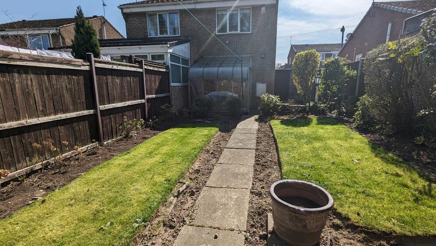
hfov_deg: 92.6
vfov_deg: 61.0
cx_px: 224
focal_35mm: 18
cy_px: 131
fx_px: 208
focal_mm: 2.35
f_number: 2.2
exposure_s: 1/4310
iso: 52
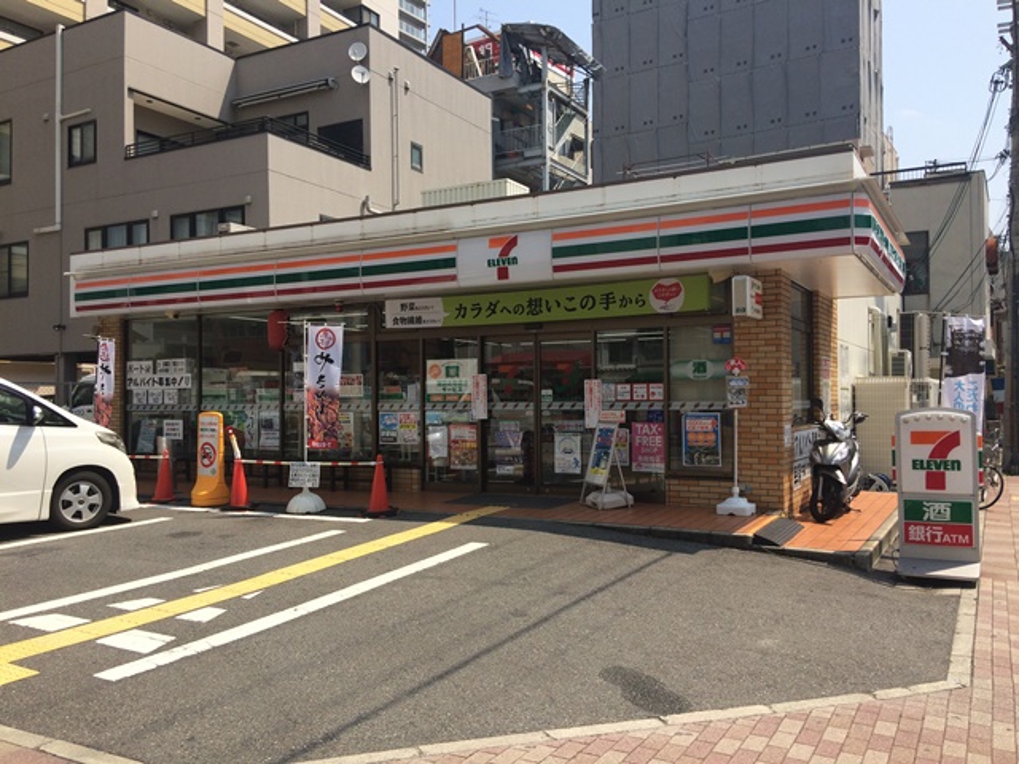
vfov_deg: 48.2
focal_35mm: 29
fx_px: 854
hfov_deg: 61.7
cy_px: 382
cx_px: 510
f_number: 2.2
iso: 32
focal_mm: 4.15
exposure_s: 1/2053
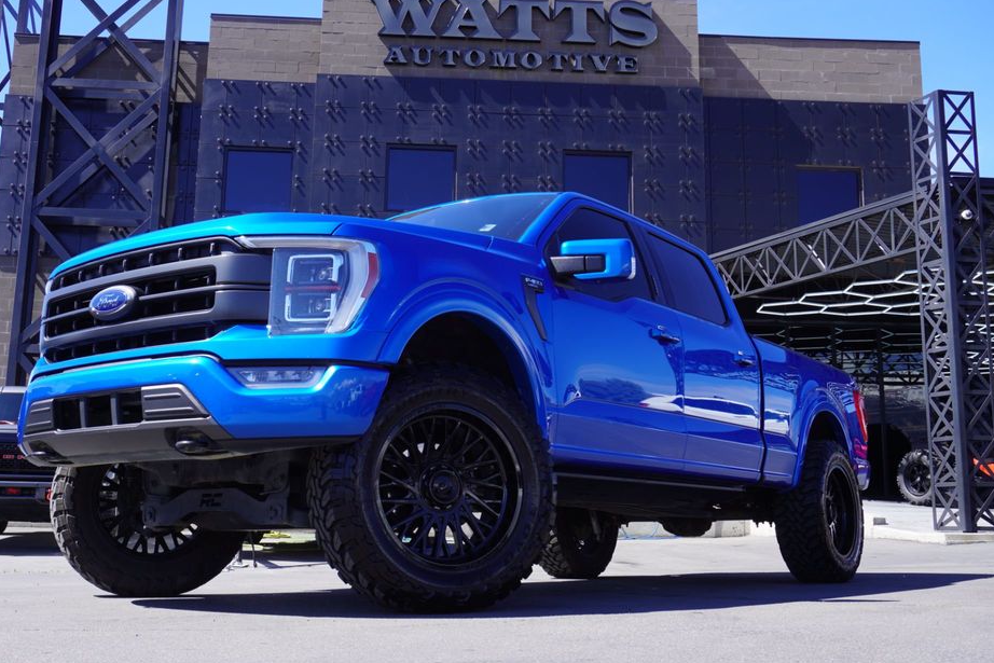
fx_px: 1105
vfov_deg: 33.4
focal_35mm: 40
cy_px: 310
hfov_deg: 48.4
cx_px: 445
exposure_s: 1/100
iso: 100
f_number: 8
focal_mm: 24
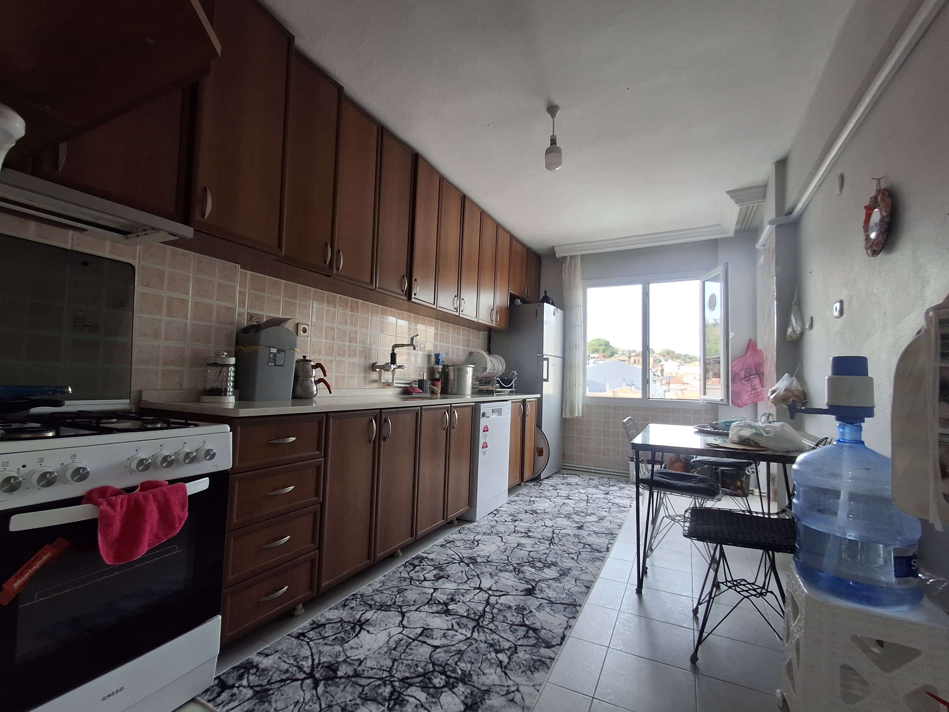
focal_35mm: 16
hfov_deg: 94.5
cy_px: 356
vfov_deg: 78.1
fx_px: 439
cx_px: 474
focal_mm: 1.64
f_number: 2.2
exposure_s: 1/50
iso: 40
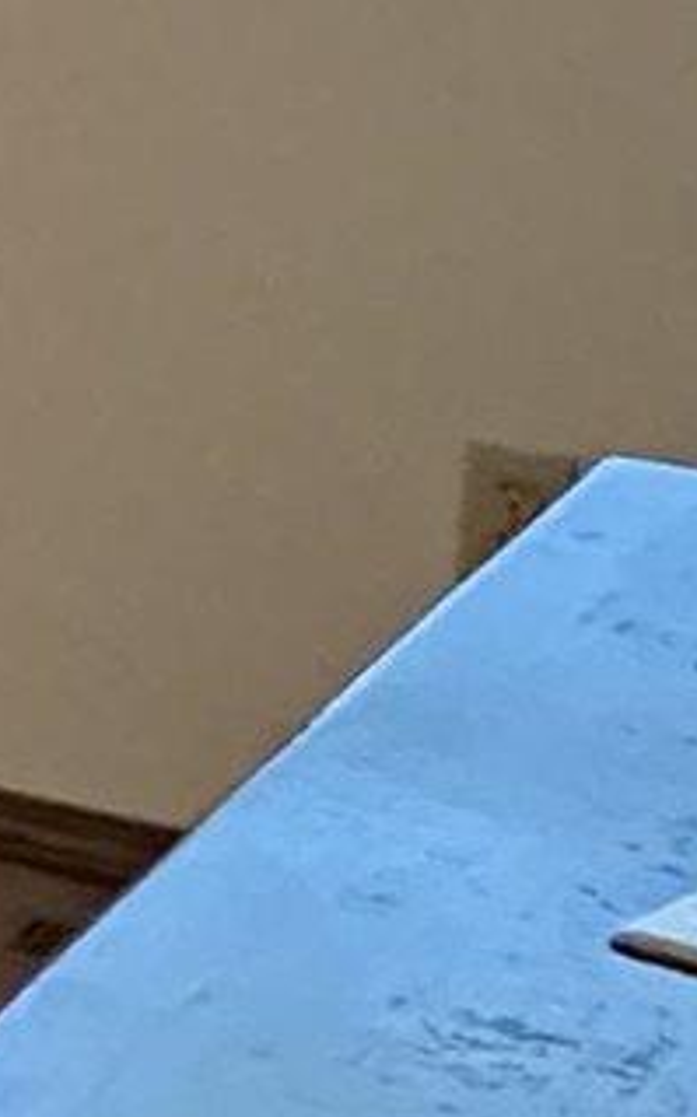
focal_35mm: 143
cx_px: -2827
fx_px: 4352
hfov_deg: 6.0
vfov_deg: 14.0
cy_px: -396
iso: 400
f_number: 2.2
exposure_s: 1/60
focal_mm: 2.22
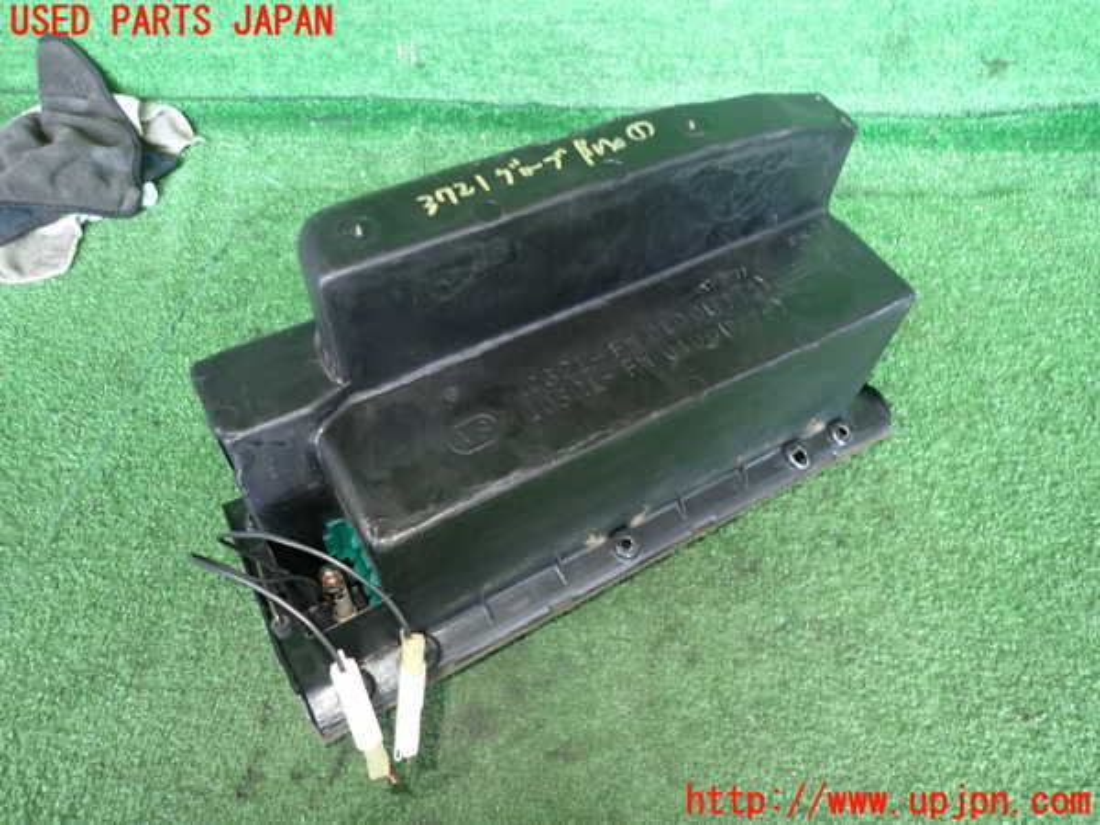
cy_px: 412
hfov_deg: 69.4
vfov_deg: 54.9
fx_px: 794
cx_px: 550
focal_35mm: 25
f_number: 2
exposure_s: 1/30
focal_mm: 4.5
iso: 200
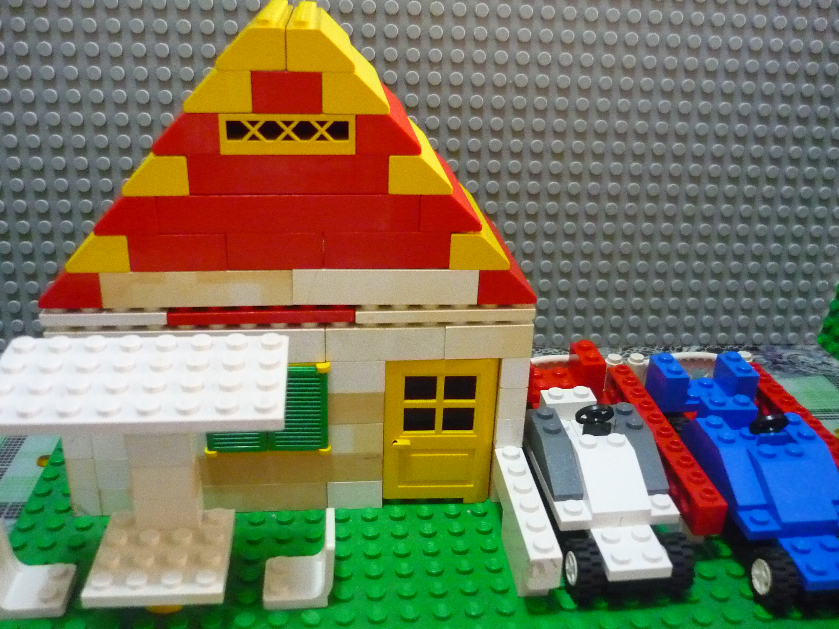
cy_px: 314
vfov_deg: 42.9
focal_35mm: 33
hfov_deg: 55.4
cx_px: 420
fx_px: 800
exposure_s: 1/30
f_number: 2.8
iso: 800
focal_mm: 5.5
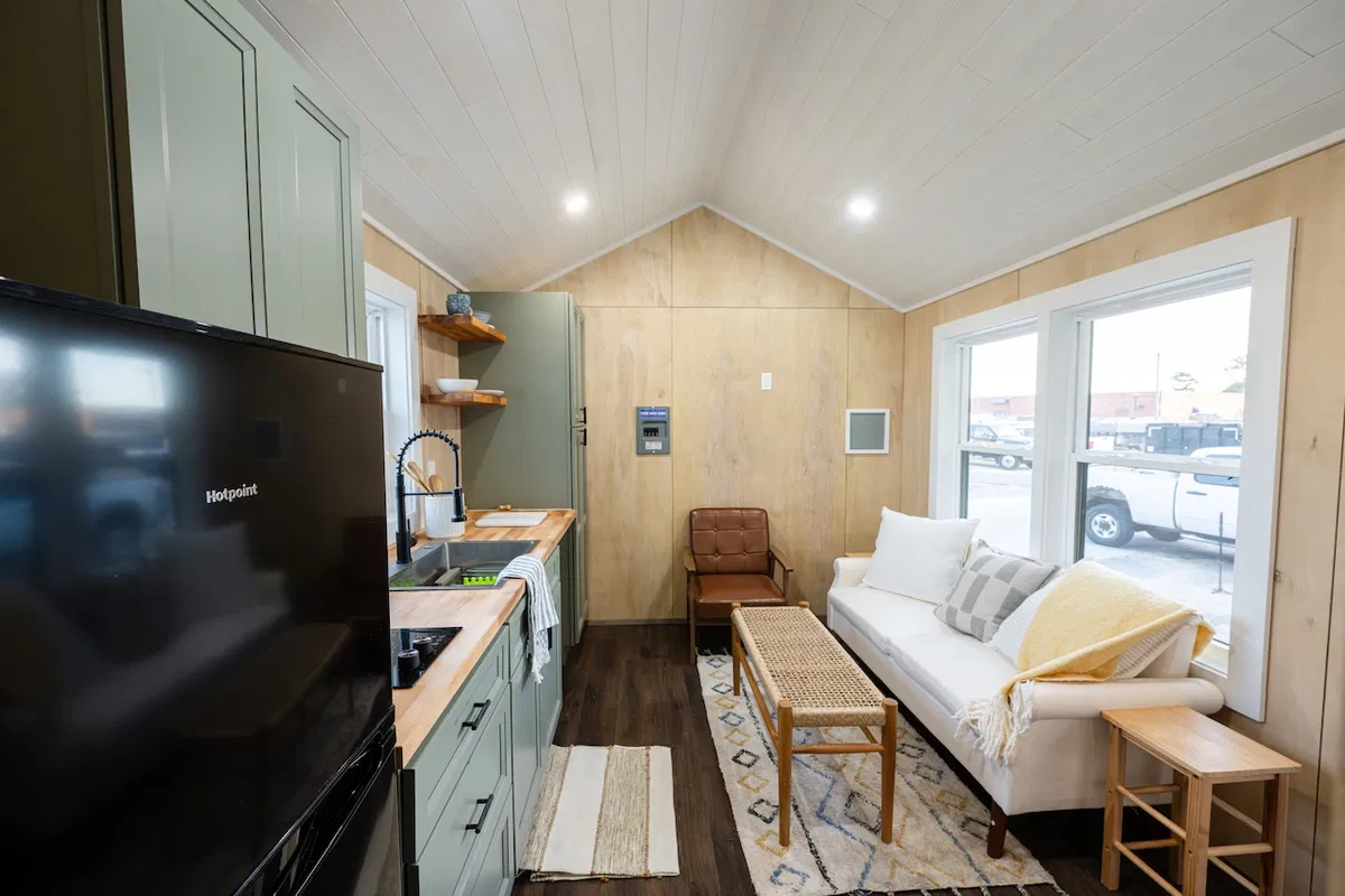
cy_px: 448
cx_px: 672
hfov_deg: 104.3
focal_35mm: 14
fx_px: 523
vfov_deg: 81.2
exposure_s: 1/80
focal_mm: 14
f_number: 7.1
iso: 1250
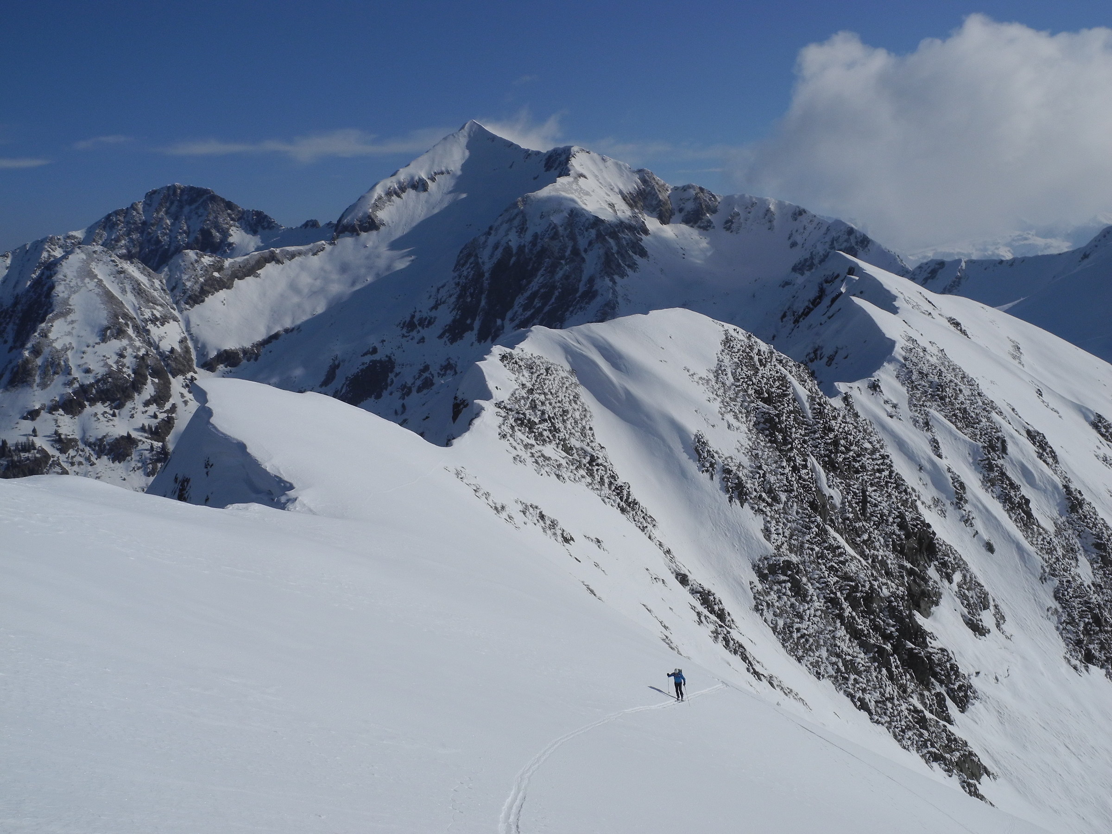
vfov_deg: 35.1
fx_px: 1317
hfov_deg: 45.8
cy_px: 417
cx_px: 556
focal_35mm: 41
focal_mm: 8.8
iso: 100
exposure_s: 1/322
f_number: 6.3
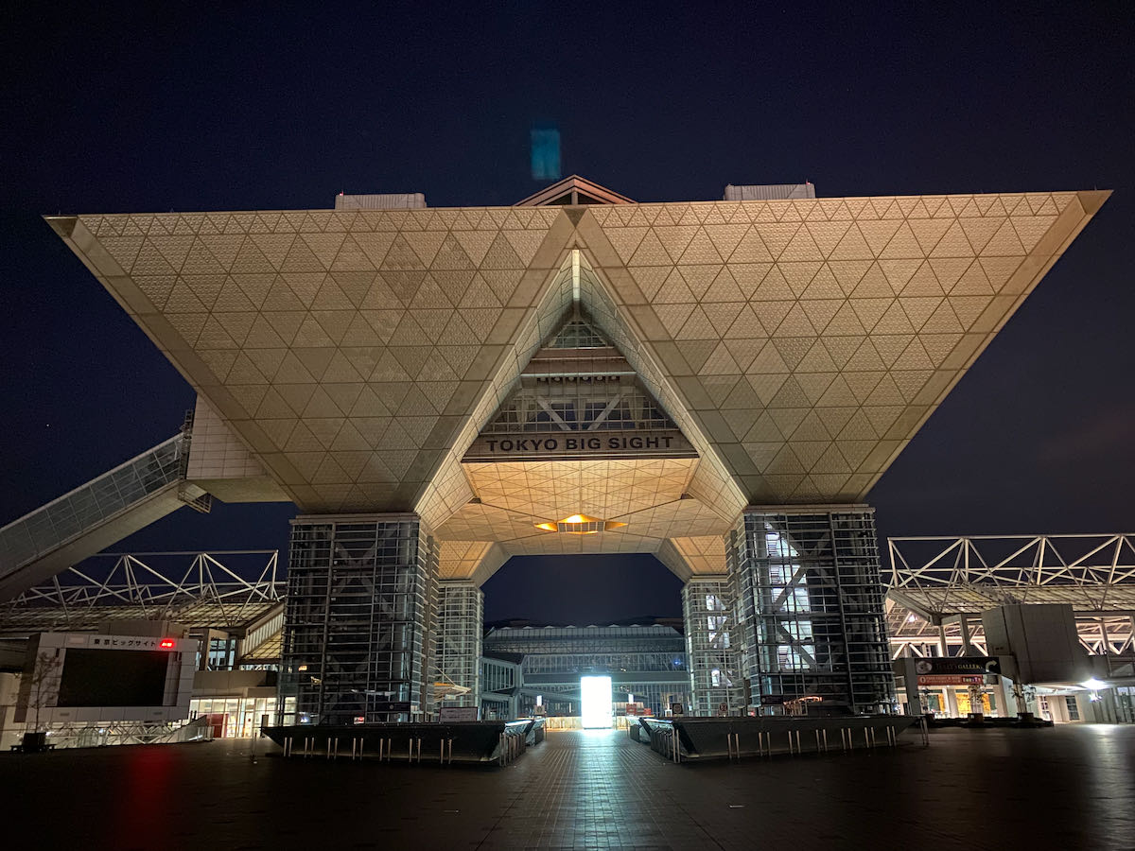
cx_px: 568
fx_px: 852
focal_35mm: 26
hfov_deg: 67.3
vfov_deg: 53.1
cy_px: 426
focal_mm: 4.25
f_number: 1.8
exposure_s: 1/8
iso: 1250
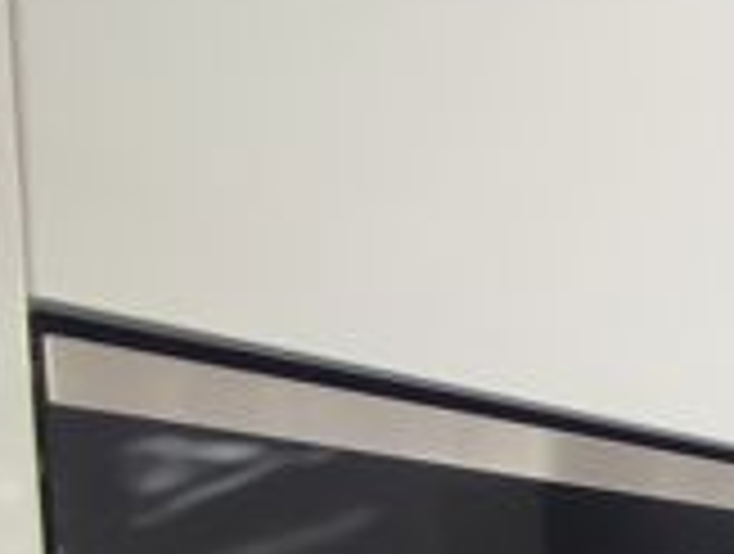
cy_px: 836
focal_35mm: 69
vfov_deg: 18.8
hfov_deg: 17.5
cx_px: 1547
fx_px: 1466
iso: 162
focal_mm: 1.65
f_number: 2.2
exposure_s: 1/100
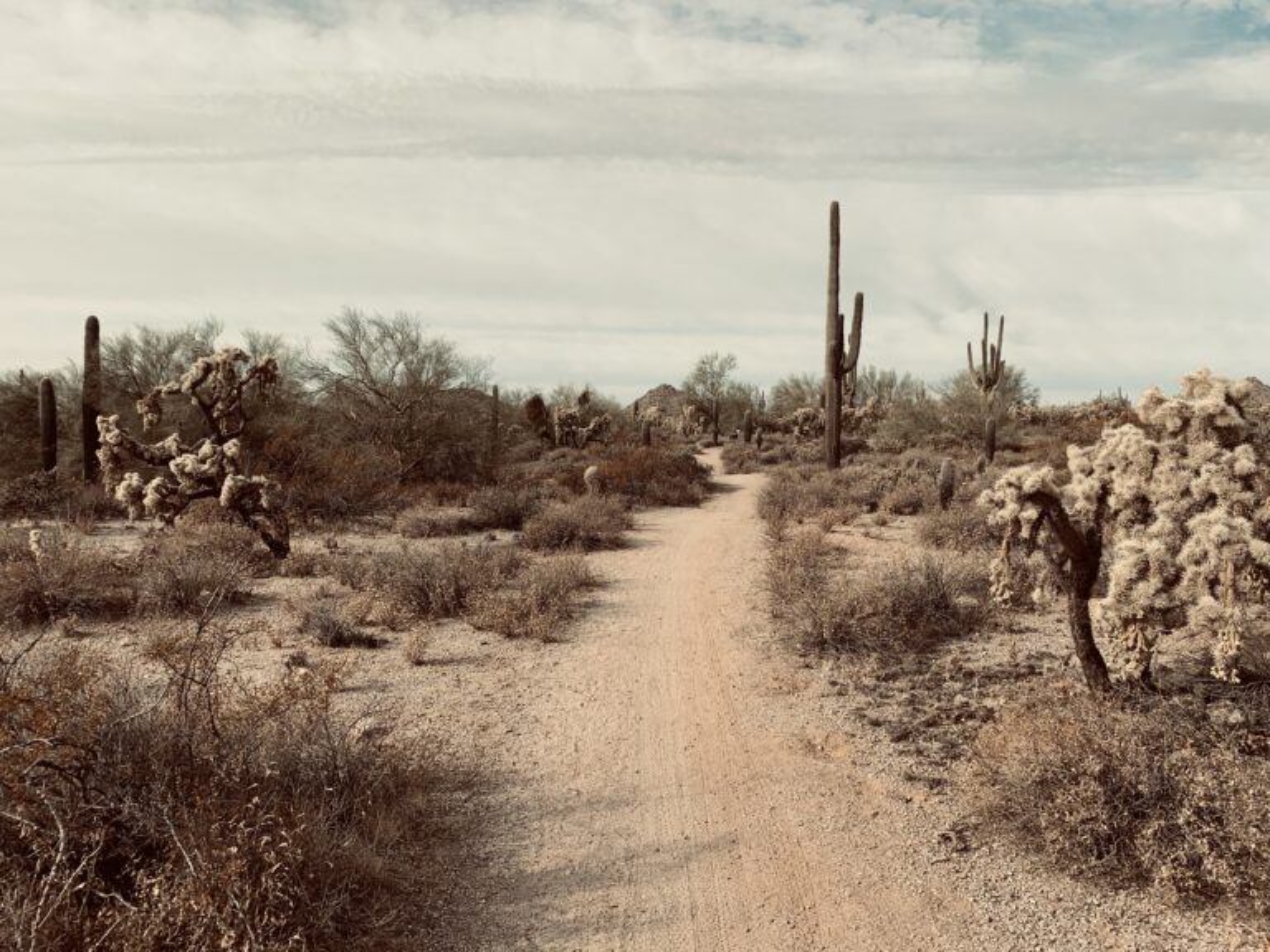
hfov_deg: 67.3
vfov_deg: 53.1
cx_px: 635
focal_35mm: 26
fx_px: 954
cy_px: 476
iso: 25
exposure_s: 1/2833
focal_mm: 4.25
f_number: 1.8
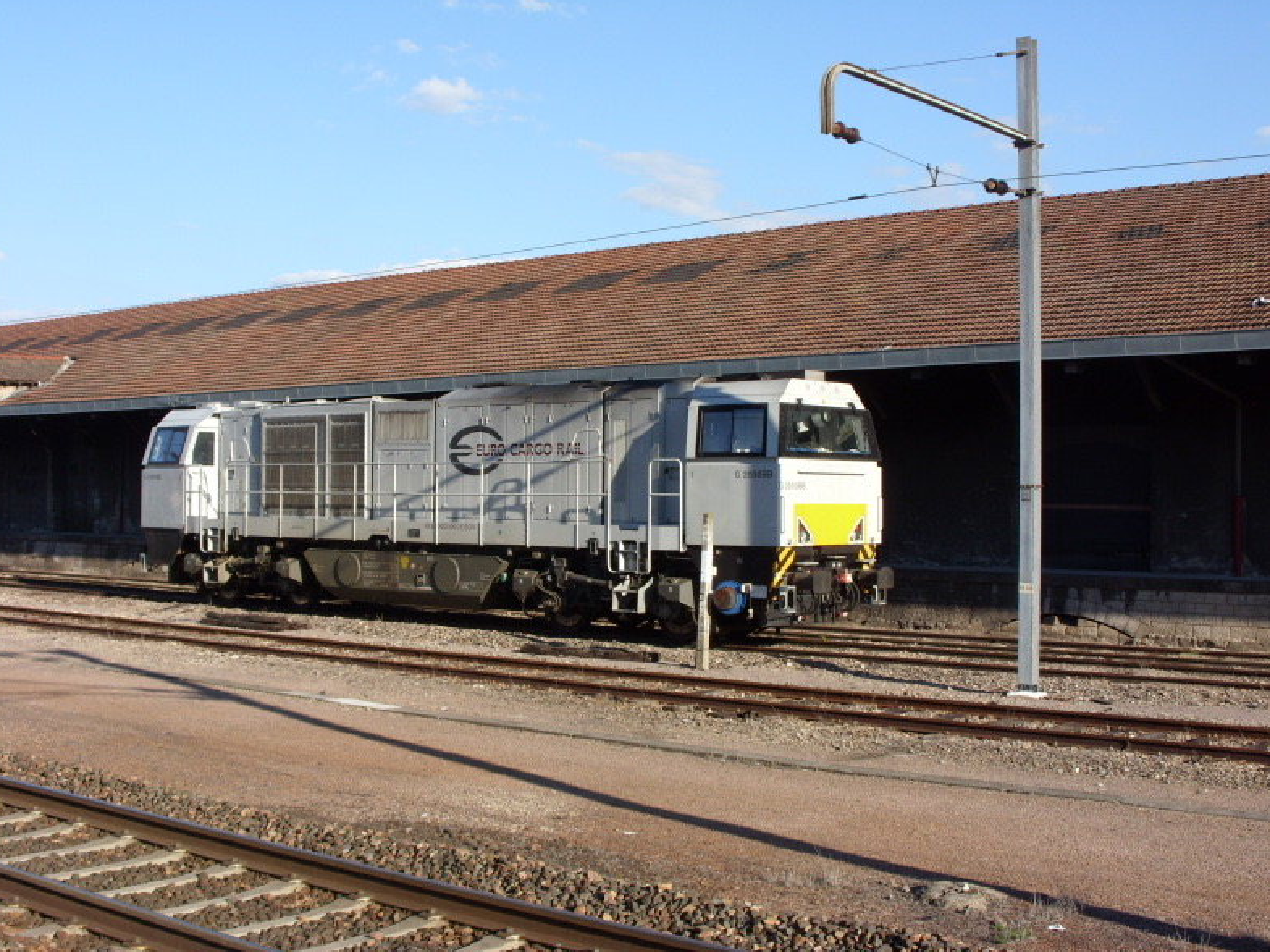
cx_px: 629
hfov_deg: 33.8
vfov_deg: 25.6
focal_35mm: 57
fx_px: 2091
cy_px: 480
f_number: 5.3
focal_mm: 9.3
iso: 50
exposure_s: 1/284
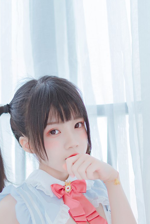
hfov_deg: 11.7
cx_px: 57
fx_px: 731
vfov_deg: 16.9
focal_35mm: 117
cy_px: 250
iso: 100
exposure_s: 1/250
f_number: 1.4
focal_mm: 50
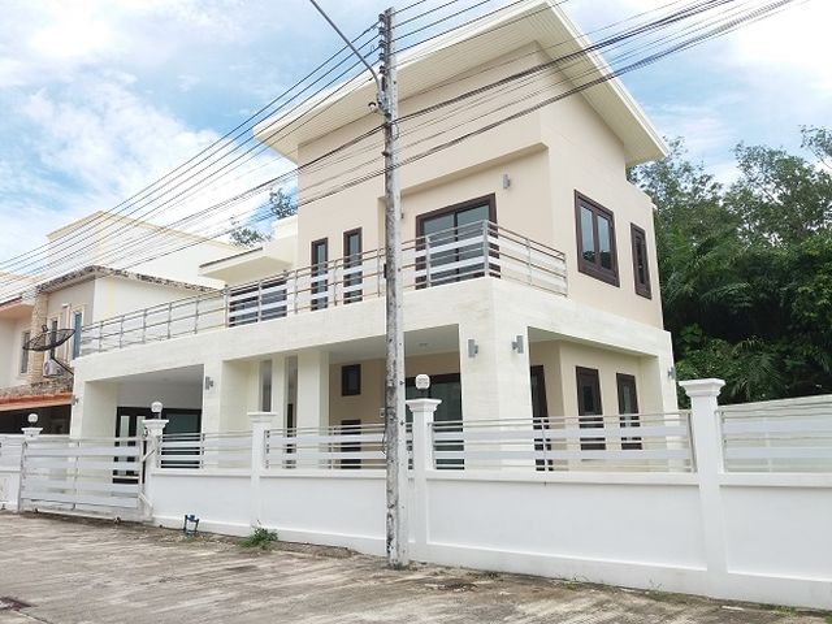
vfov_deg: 49.7
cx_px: 416
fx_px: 673
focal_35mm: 28
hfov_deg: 63.4
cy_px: 312
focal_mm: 3.7
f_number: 1.9
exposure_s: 1/966
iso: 64
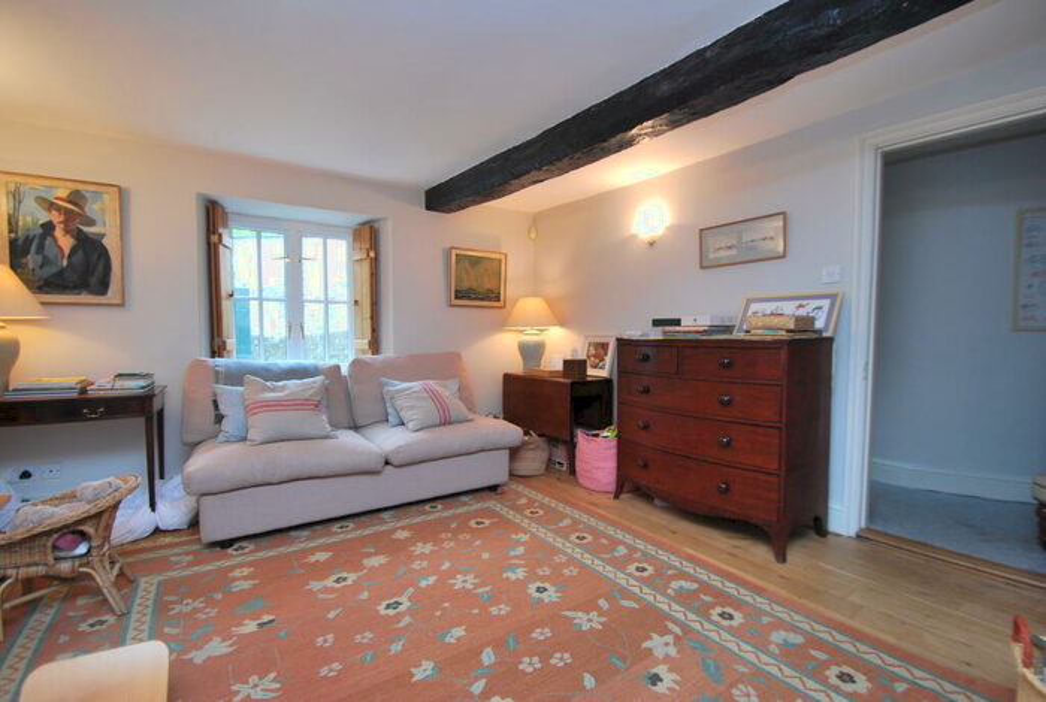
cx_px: 523
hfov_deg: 94.9
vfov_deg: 72.3
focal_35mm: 16
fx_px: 480
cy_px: 351
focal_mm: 11
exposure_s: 1/30
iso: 220
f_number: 3.8
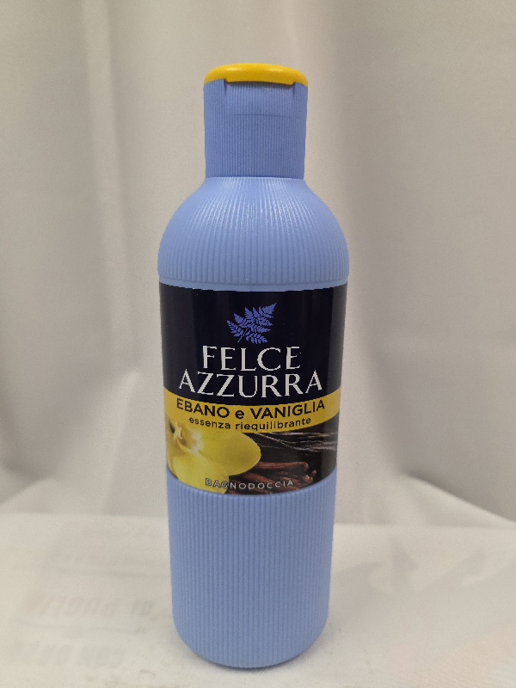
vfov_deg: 73.9
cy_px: 344
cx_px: 258
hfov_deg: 58.9
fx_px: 457
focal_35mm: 23
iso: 400
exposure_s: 1/101
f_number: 1.7
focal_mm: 6.3
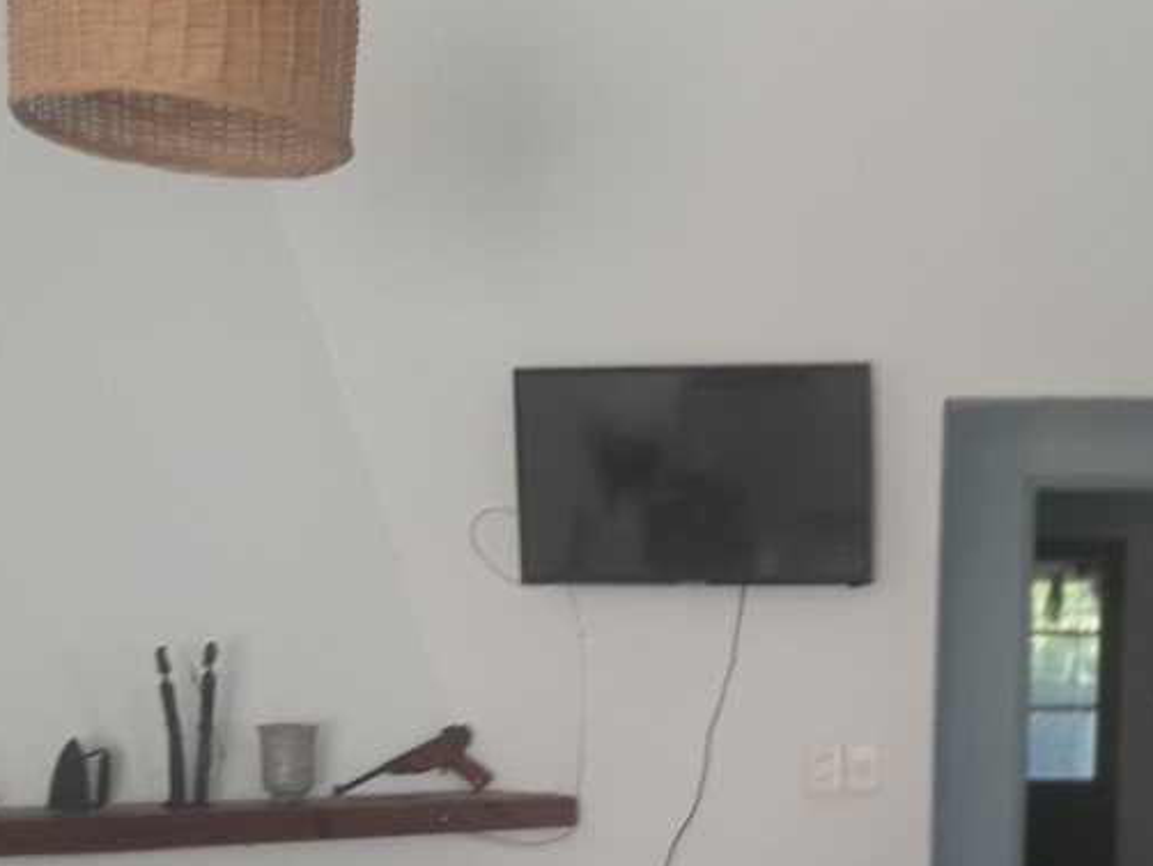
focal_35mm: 53
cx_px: 834
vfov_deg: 26.6
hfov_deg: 35.5
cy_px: 781
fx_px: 1766
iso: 40
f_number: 1.7
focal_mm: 3.93
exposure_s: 1/24
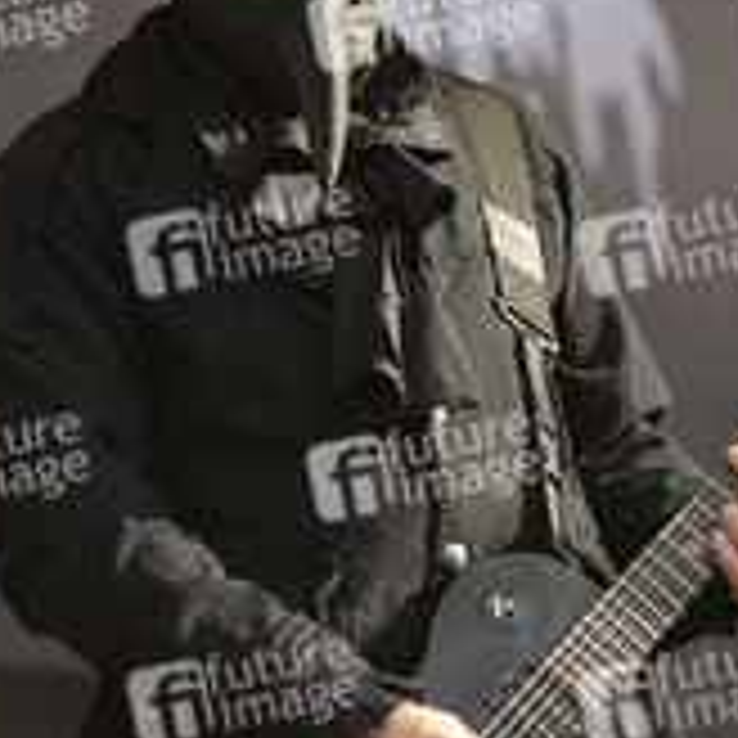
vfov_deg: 6.3
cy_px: 356
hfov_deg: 6.3
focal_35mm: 280
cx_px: 304
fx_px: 6754
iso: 100
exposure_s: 1/400
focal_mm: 120
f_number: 4
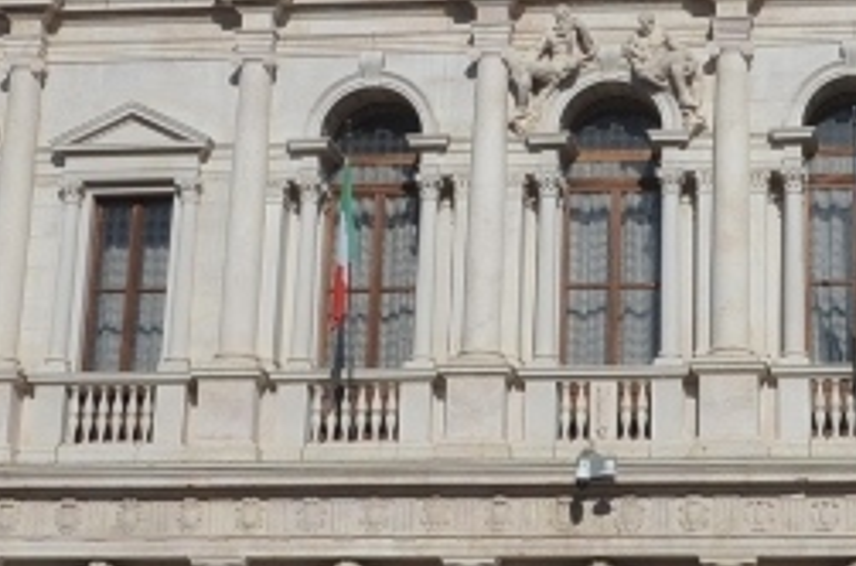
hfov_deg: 20.7
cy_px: 116
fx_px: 2324
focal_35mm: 98
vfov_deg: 13.8
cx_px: 634
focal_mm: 16
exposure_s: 1/320
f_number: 13
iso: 100
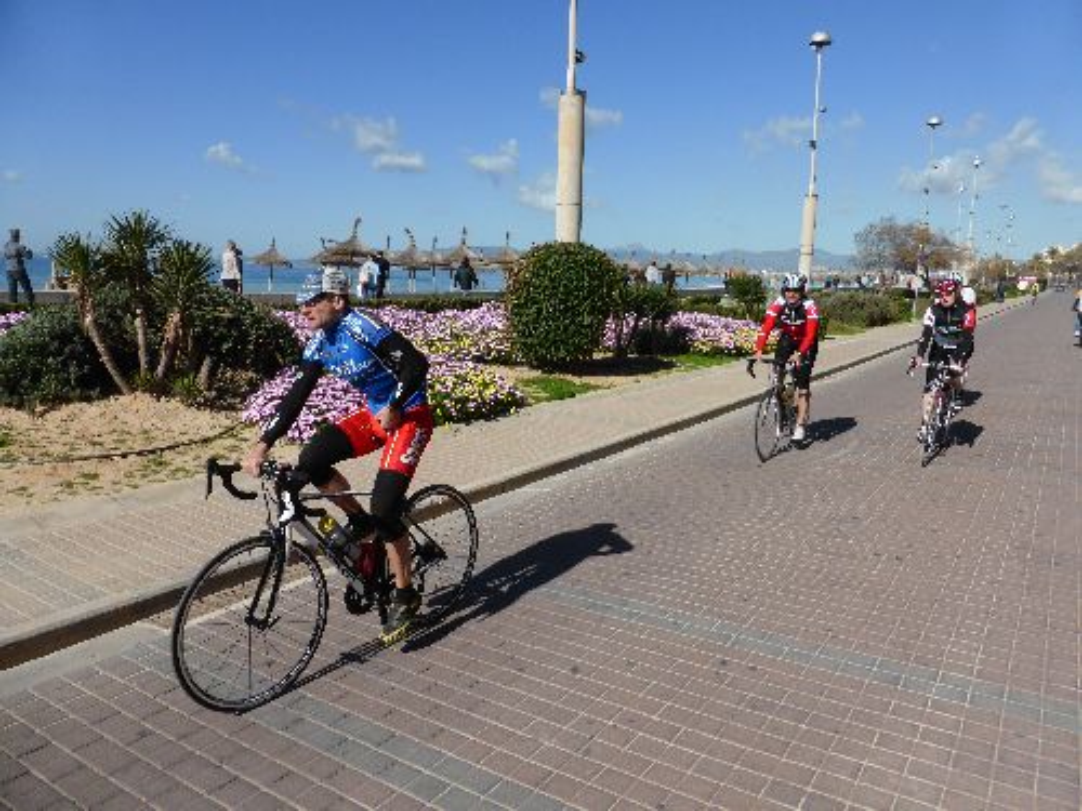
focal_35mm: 25
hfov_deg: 69.4
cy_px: 406
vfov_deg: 54.9
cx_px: 541
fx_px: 781
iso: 100
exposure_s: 1/1600
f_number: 3.3
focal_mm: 4.3
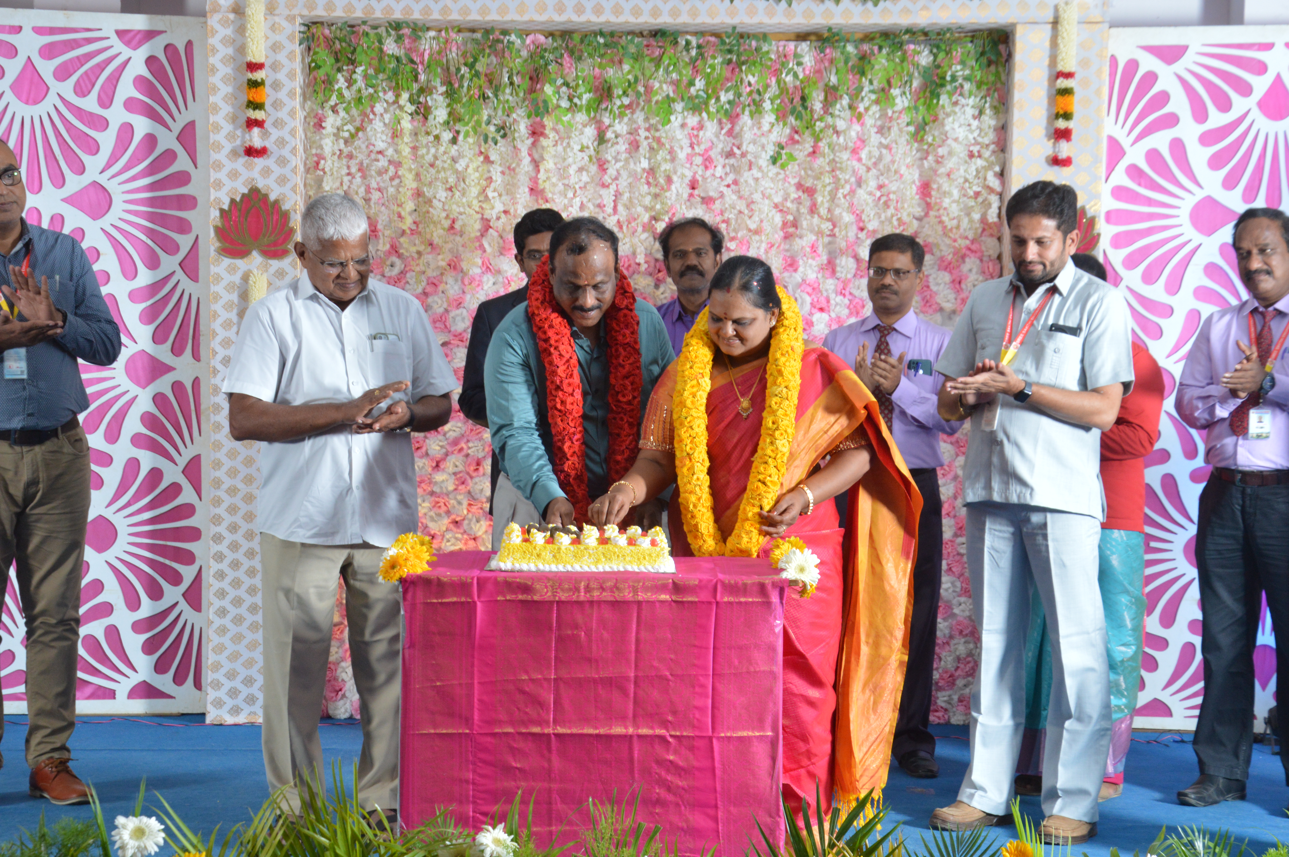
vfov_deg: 18.1
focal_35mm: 75
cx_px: 644
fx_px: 2683
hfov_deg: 27.0
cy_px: 428
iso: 800
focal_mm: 50
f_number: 10
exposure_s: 1/125
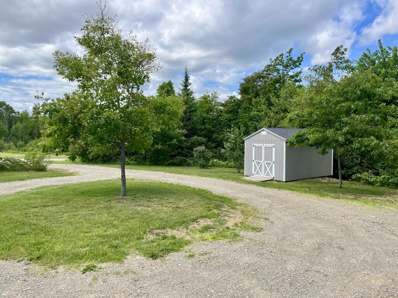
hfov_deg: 67.3
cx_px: 199
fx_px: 299
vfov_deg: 53.1
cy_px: 149
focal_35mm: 26
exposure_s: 1/1832
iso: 50
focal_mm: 5.1
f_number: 1.6
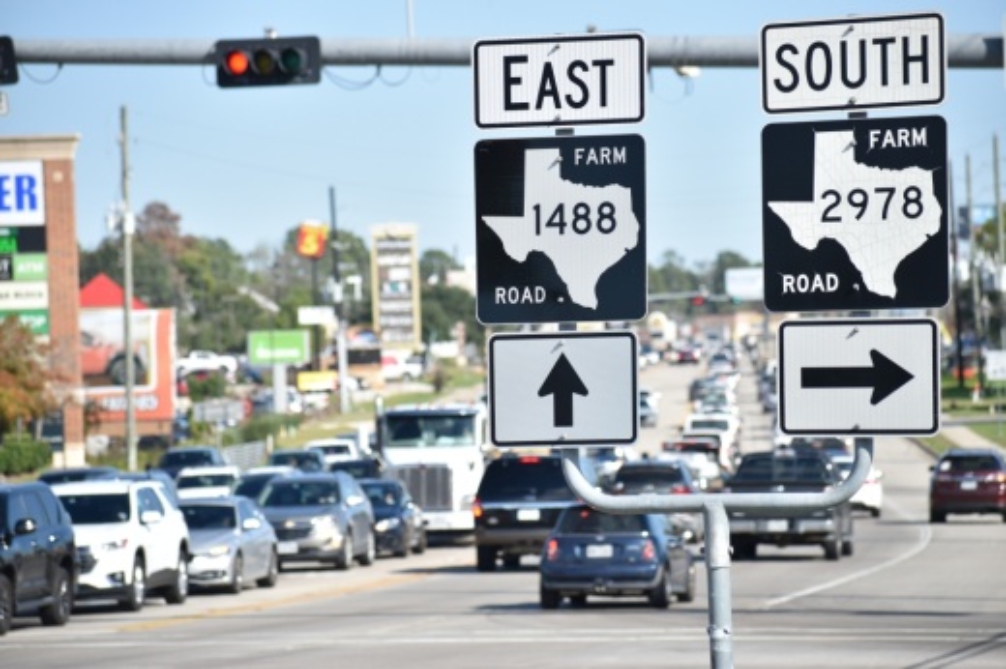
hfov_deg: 10.2
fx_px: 5655
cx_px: 503
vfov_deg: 6.8
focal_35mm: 202
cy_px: 334
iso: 200
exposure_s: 1/1000
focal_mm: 135
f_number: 4.8
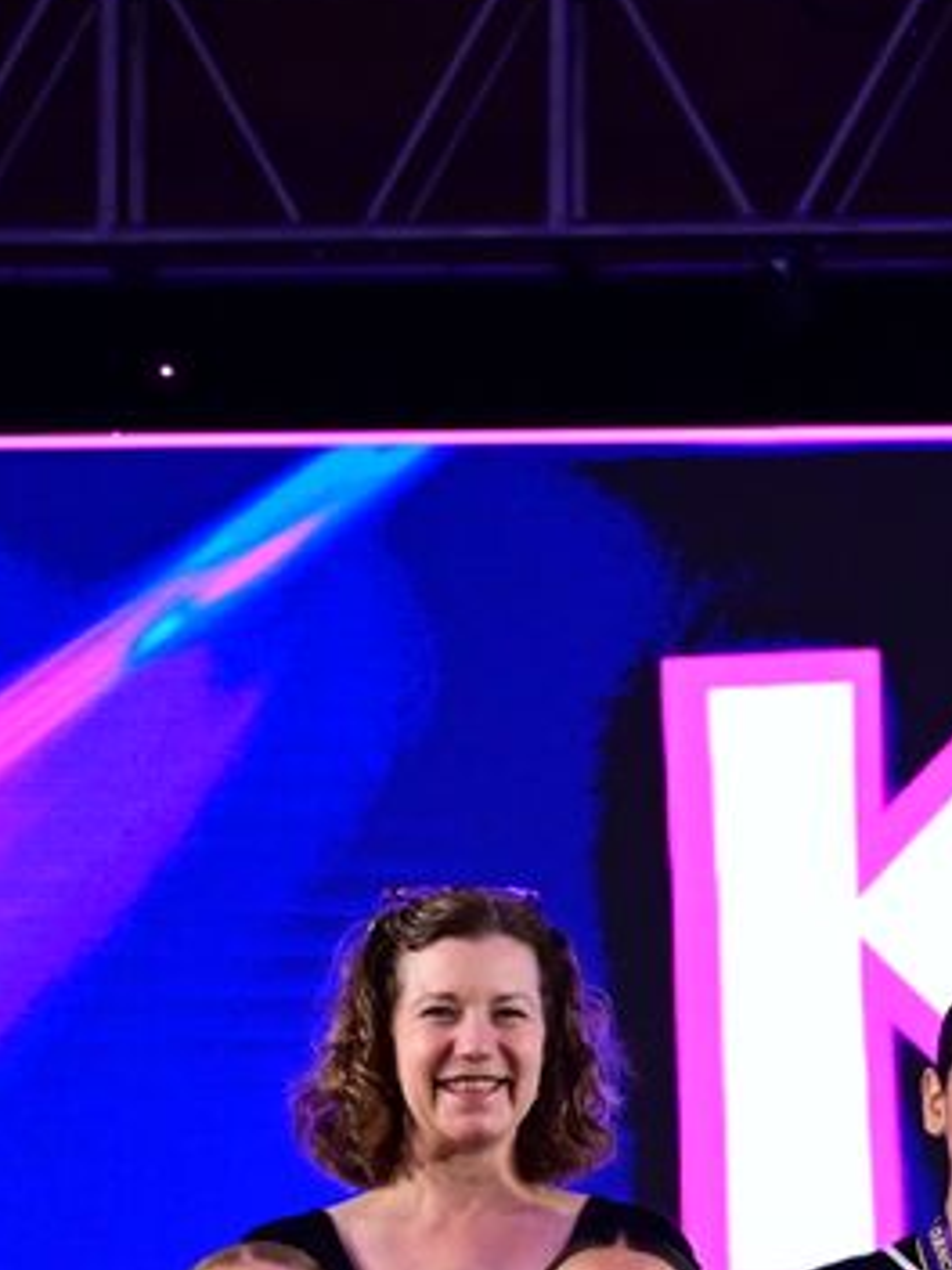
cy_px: 1115
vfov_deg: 7.8
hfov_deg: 5.8
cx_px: 1601
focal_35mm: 254
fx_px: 9314
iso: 2500
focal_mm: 62
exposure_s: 1/1000
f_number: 3.2
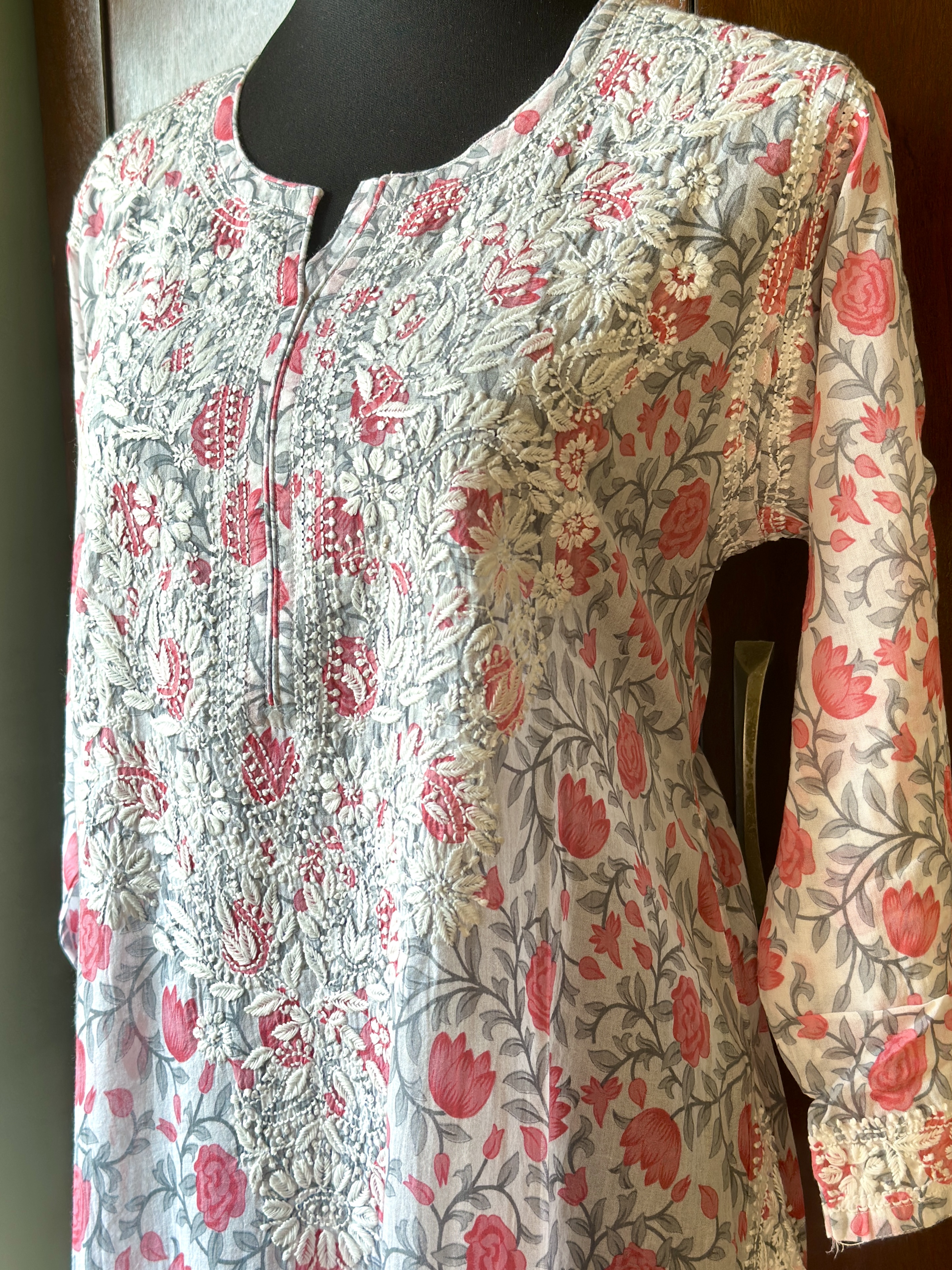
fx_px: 1760
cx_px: 476
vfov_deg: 39.7
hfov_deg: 30.3
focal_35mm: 48
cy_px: 635
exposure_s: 1/60
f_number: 1.78
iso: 125
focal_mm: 6.86
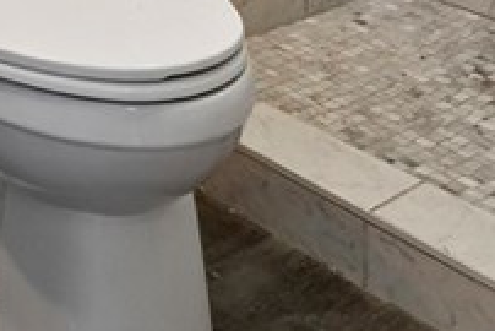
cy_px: -418
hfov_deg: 26.2
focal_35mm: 74
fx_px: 1019
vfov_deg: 14.0
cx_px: 27
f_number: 4
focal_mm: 14.6
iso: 1250
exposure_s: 1/160
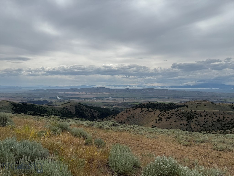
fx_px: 162
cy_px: 88
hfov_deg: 71.6
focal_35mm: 24
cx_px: 117
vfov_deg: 56.8
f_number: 1.78
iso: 80
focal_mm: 6.76
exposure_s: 1/10309
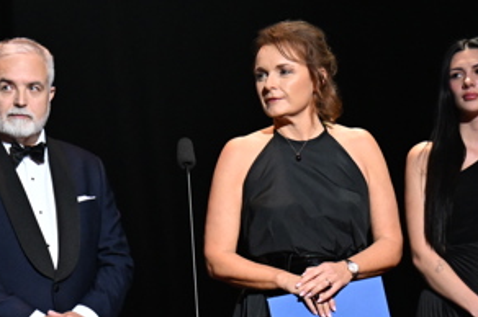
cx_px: 226
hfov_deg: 4.3
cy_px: 358
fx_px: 6340
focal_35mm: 478
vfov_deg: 2.9
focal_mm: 135
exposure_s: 1/160
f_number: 3.5
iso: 3200
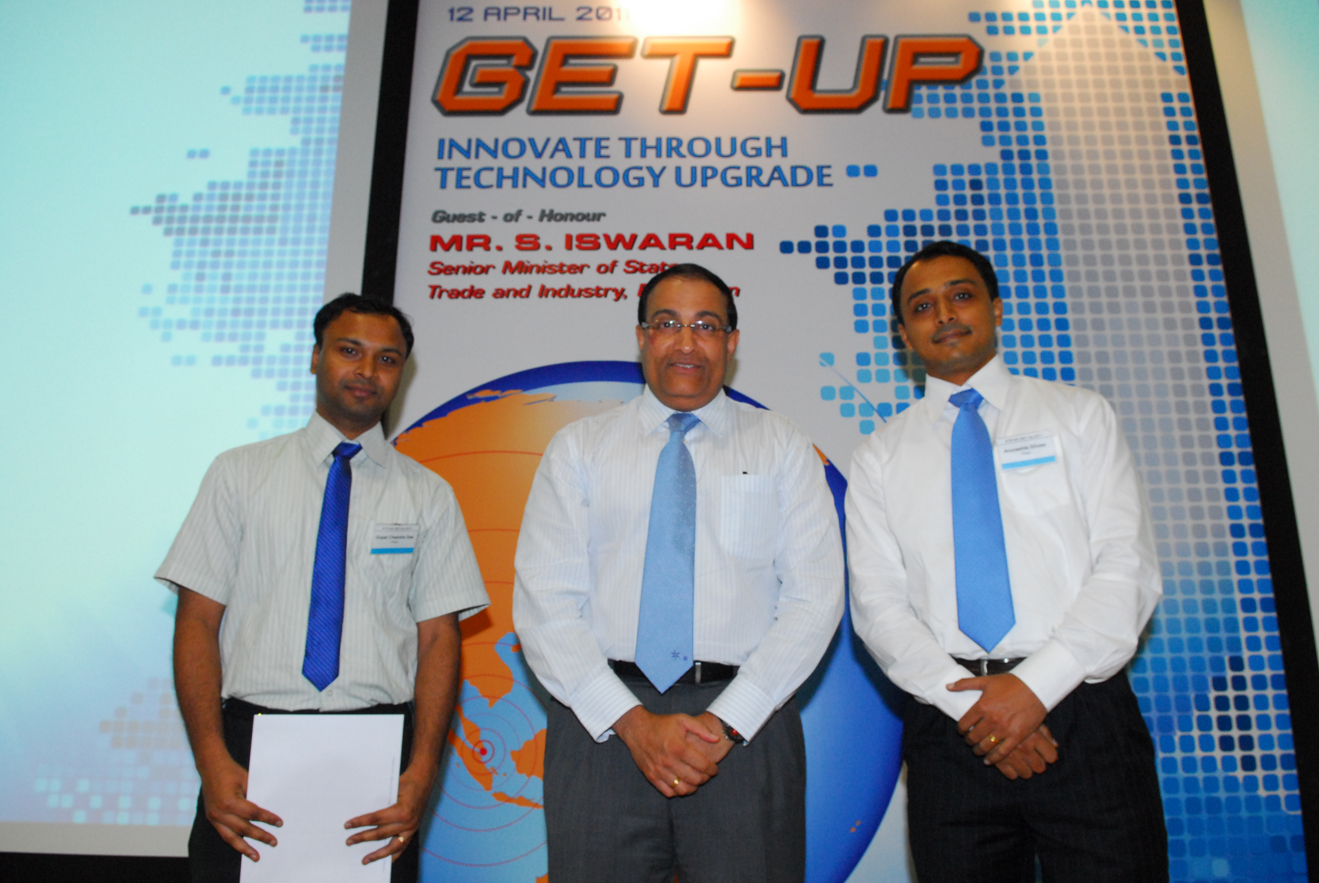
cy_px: 445
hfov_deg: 68.2
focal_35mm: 27
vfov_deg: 48.8
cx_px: 685
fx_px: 973
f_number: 5.6
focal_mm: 17
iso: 1000
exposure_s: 1/60
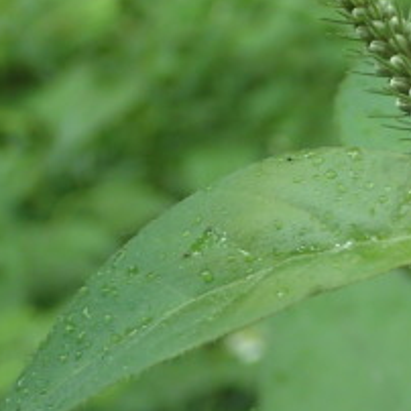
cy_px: 154
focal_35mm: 100
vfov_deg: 17.4
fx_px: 1343
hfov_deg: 16.5
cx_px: 526
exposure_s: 1/40
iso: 500
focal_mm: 7.86
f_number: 2.9
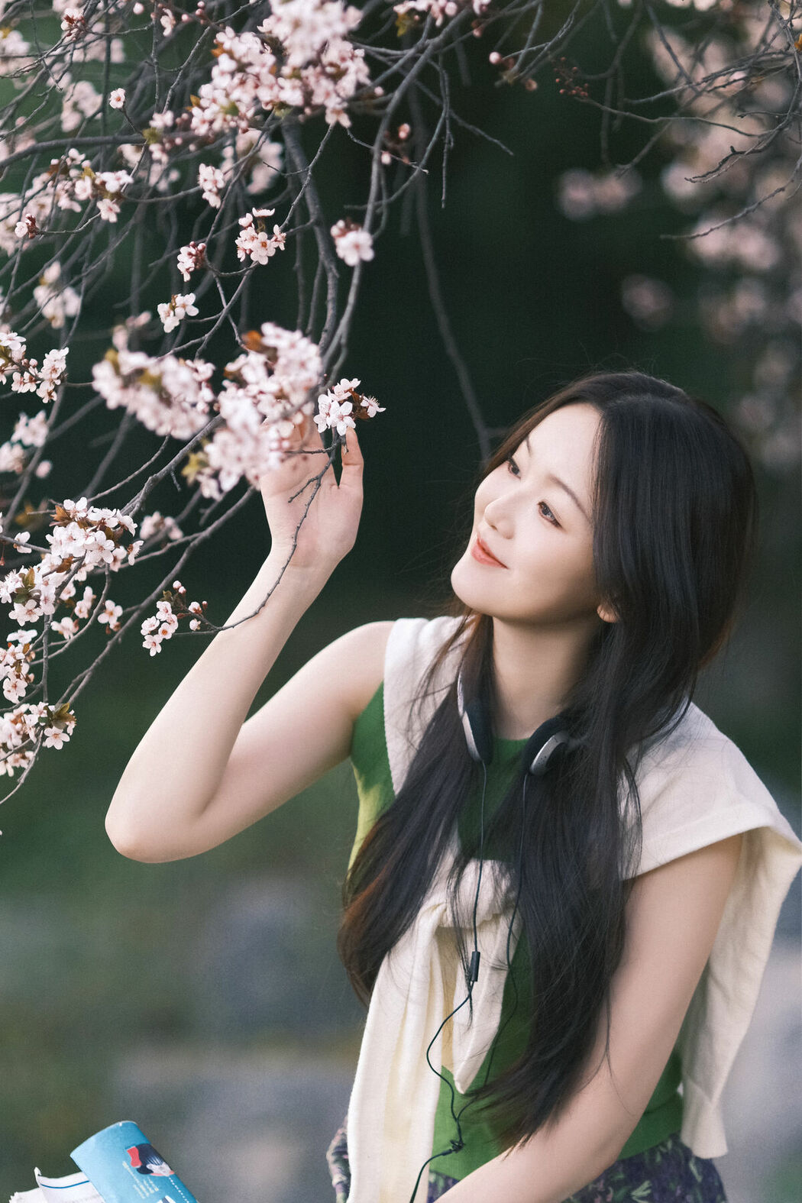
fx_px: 6783
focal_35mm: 203
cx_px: 401
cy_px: 602
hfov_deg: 6.8
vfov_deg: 10.1
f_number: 2
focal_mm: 135
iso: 2000
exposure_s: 1/1600
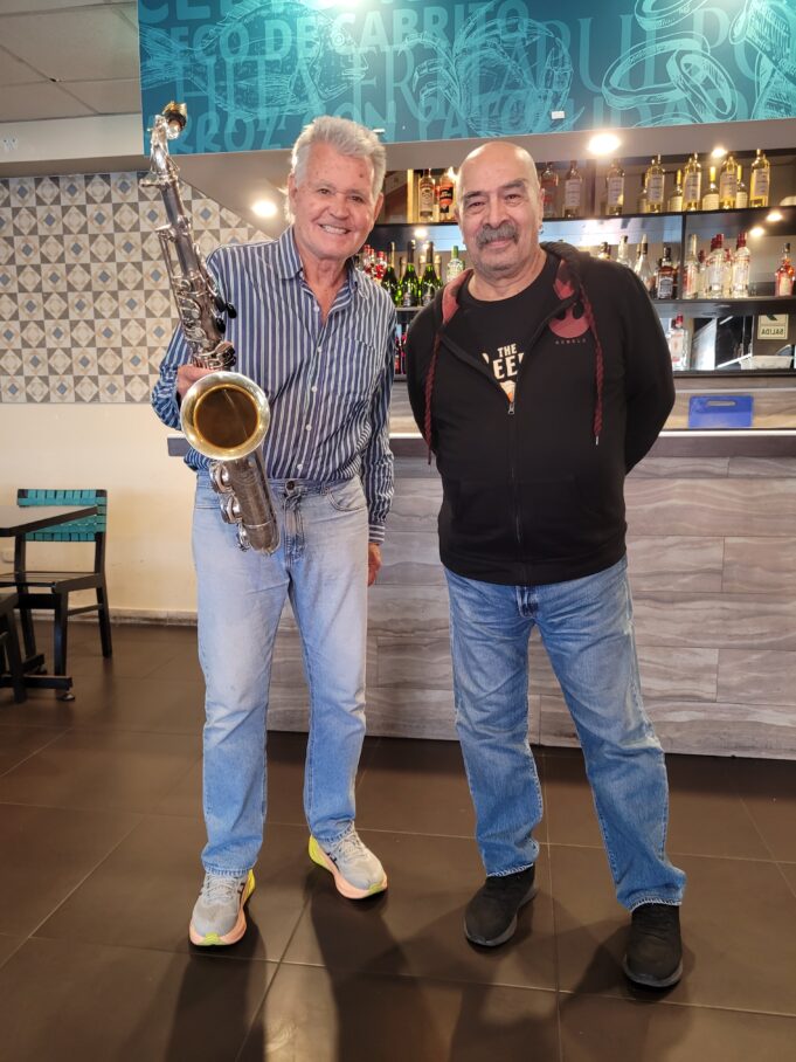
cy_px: 531
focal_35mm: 26
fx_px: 797
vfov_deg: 67.3
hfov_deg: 53.1
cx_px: 398
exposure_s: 1/40
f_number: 1.8
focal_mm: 5.4
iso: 320
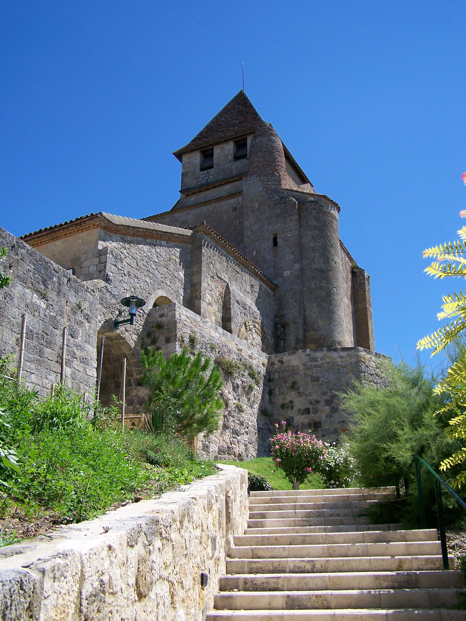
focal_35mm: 38
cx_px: 233
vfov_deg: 48.9
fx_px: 681
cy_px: 310
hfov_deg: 37.8
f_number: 4
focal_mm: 6.3
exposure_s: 1/800
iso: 80
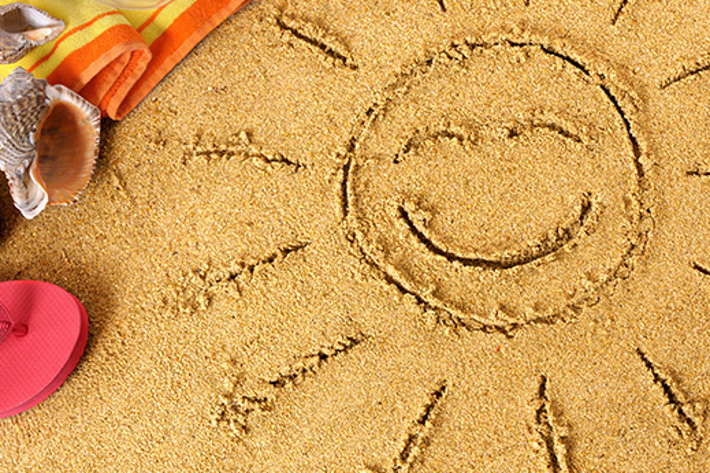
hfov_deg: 23.6
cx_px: 434
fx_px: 1692
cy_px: 137
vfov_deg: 15.9
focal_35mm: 86
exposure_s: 1/125
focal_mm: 35
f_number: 11
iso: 200
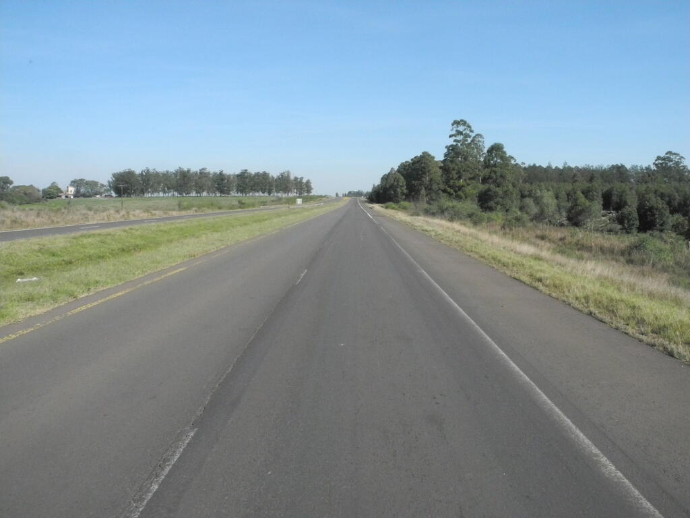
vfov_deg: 49.7
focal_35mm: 28
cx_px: 345
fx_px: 558
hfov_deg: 63.4
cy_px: 259
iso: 800
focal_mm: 6
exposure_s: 1/2000
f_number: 6.3
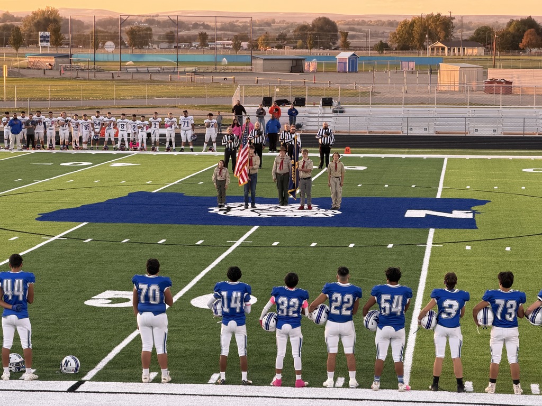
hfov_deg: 19.6
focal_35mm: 100
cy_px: 203
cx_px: 271
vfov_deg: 14.8
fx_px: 1566
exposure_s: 1/121
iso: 125
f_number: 2.8
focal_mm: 16.89
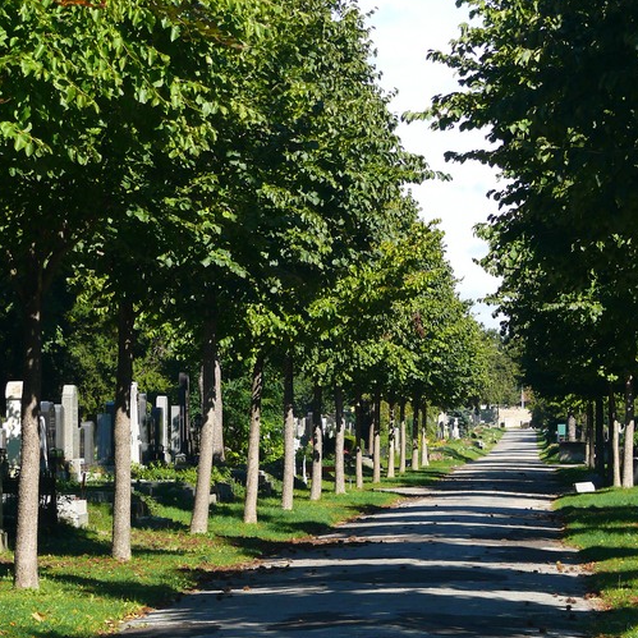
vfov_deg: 11.3
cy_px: 361
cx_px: 289
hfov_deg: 11.3
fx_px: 3211
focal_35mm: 154
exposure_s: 1/200
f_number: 4
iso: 100
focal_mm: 24.5
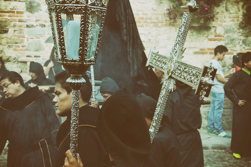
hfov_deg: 37.9
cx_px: 126
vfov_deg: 25.6
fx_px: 365
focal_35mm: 52
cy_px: 84
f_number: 5.6
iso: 220
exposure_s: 1/125
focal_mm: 35
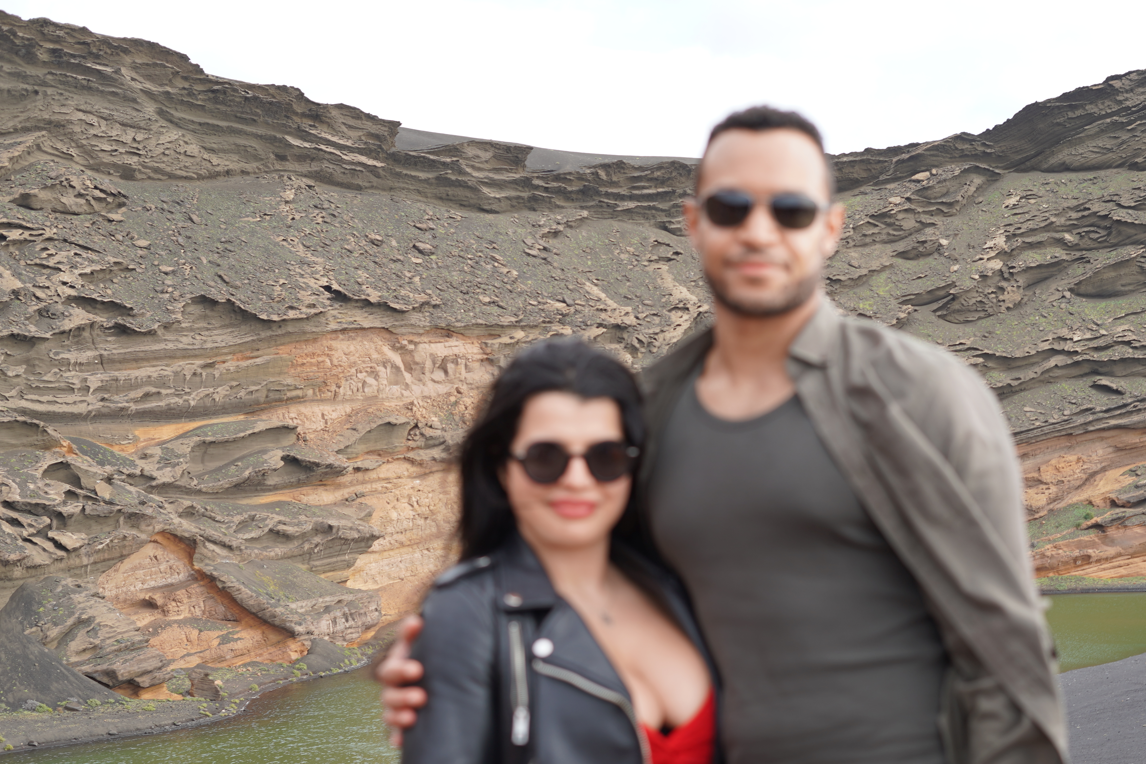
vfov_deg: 19.9
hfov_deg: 29.5
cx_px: 731
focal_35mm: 68
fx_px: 2164
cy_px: 518
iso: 100
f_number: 4
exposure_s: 1/160
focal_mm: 50
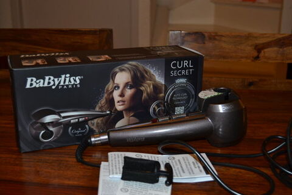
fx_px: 377
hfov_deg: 42.3
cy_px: 98
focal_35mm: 46
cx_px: 146
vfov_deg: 28.9
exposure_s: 1/60
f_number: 4.2
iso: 1000
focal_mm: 31
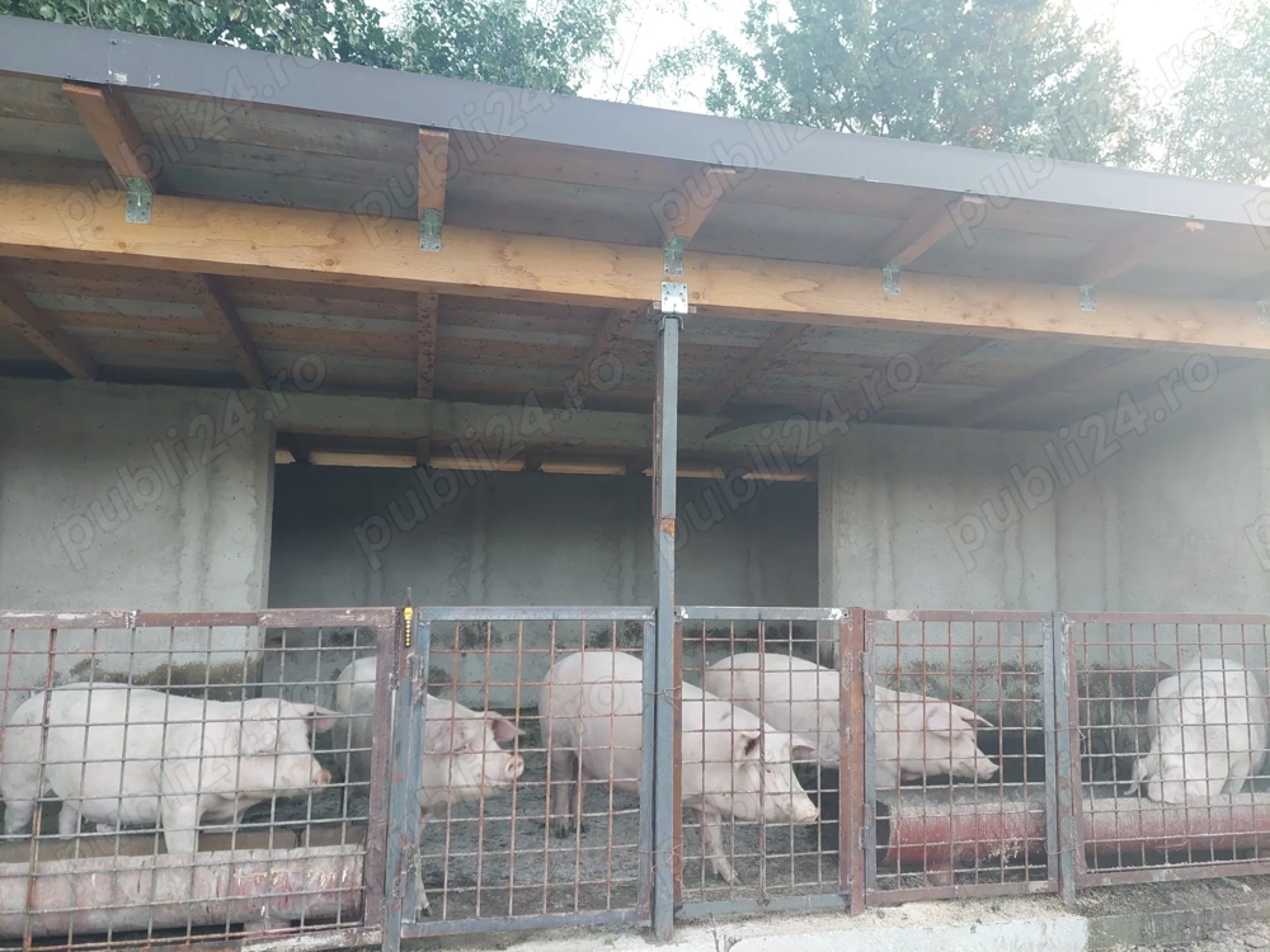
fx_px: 917
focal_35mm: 25
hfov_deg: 69.4
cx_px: 635
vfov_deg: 54.9
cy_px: 476
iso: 200
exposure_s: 1/50
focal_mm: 5.23
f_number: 1.8
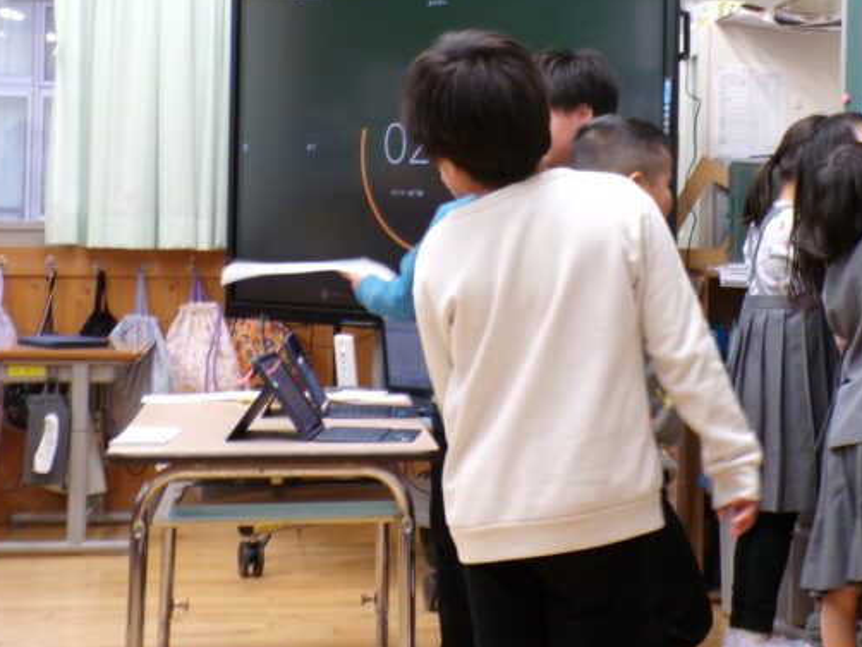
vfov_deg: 18.4
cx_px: 680
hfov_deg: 24.1
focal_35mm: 80
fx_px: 1993
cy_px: 178
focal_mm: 8.7
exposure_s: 1/25
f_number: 3.5
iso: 200
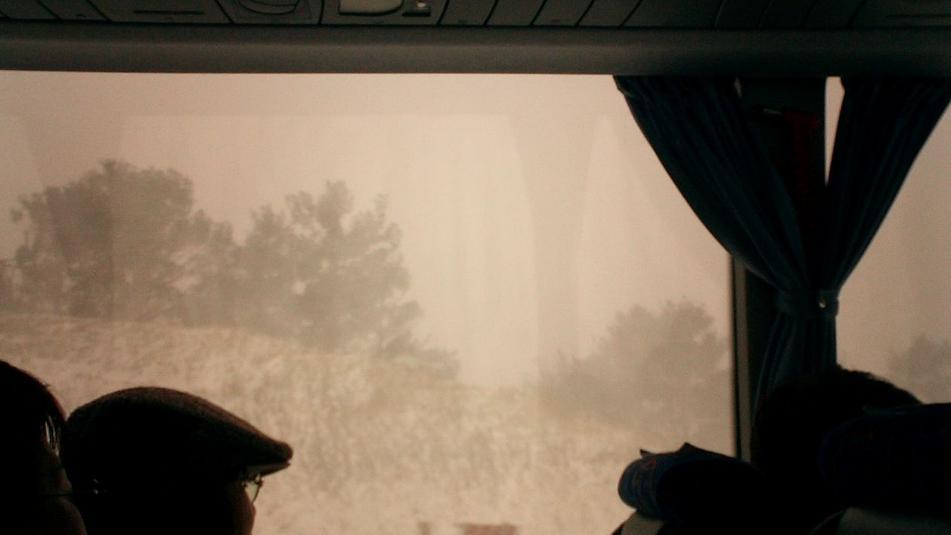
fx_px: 1034
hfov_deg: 49.4
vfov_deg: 28.9
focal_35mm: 41
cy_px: 350
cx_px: 471
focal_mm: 5.6
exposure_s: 1/80
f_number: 3.5
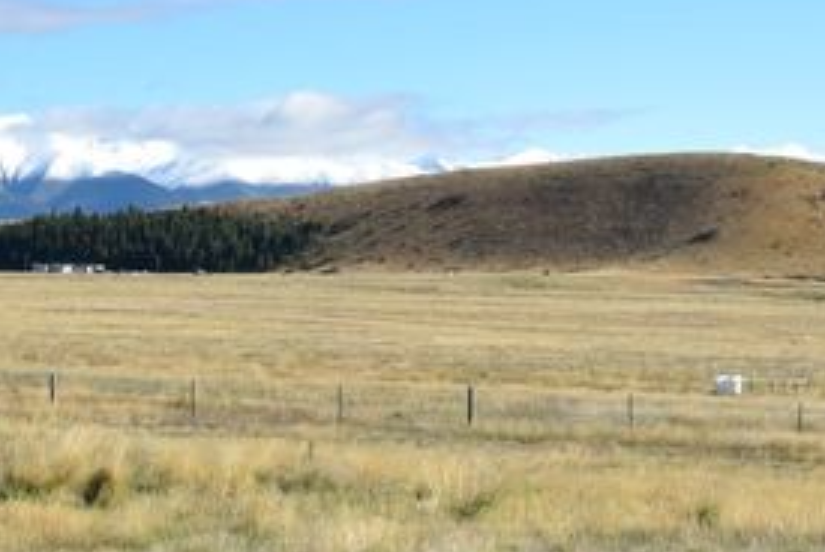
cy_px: 369
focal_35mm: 92
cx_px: 525
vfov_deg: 14.9
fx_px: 2111
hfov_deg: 22.1
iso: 200
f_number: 10
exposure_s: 1/400
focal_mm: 22
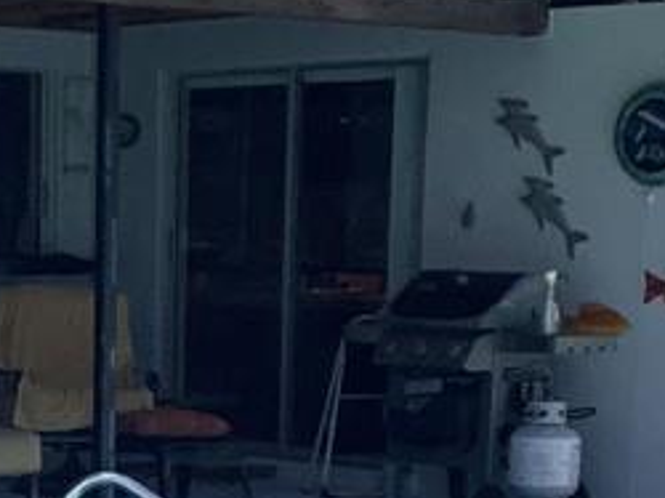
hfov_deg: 15.3
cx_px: 0
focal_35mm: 127
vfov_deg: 11.4
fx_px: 2437
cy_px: 644
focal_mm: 3.3
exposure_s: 1/708
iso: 25
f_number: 2.4
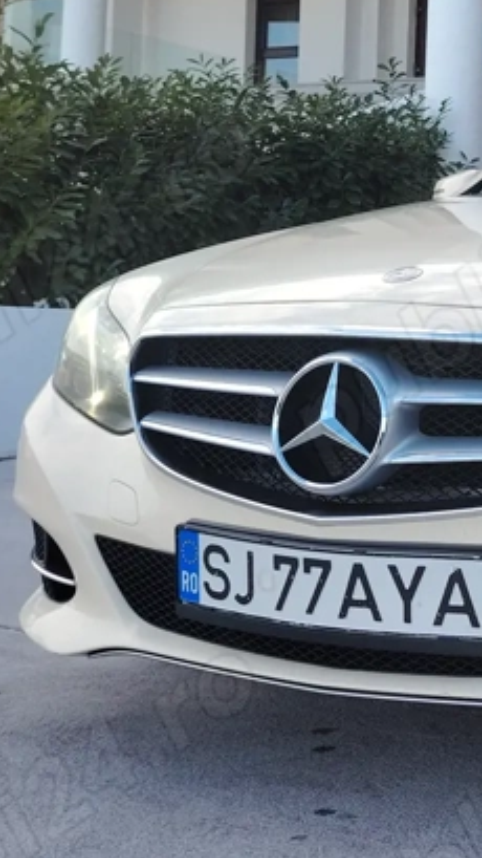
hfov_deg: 16.7
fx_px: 1454
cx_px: 763
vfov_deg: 32.7
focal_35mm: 64
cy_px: 323
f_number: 1.75
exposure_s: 1/150
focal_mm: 5.25
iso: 100
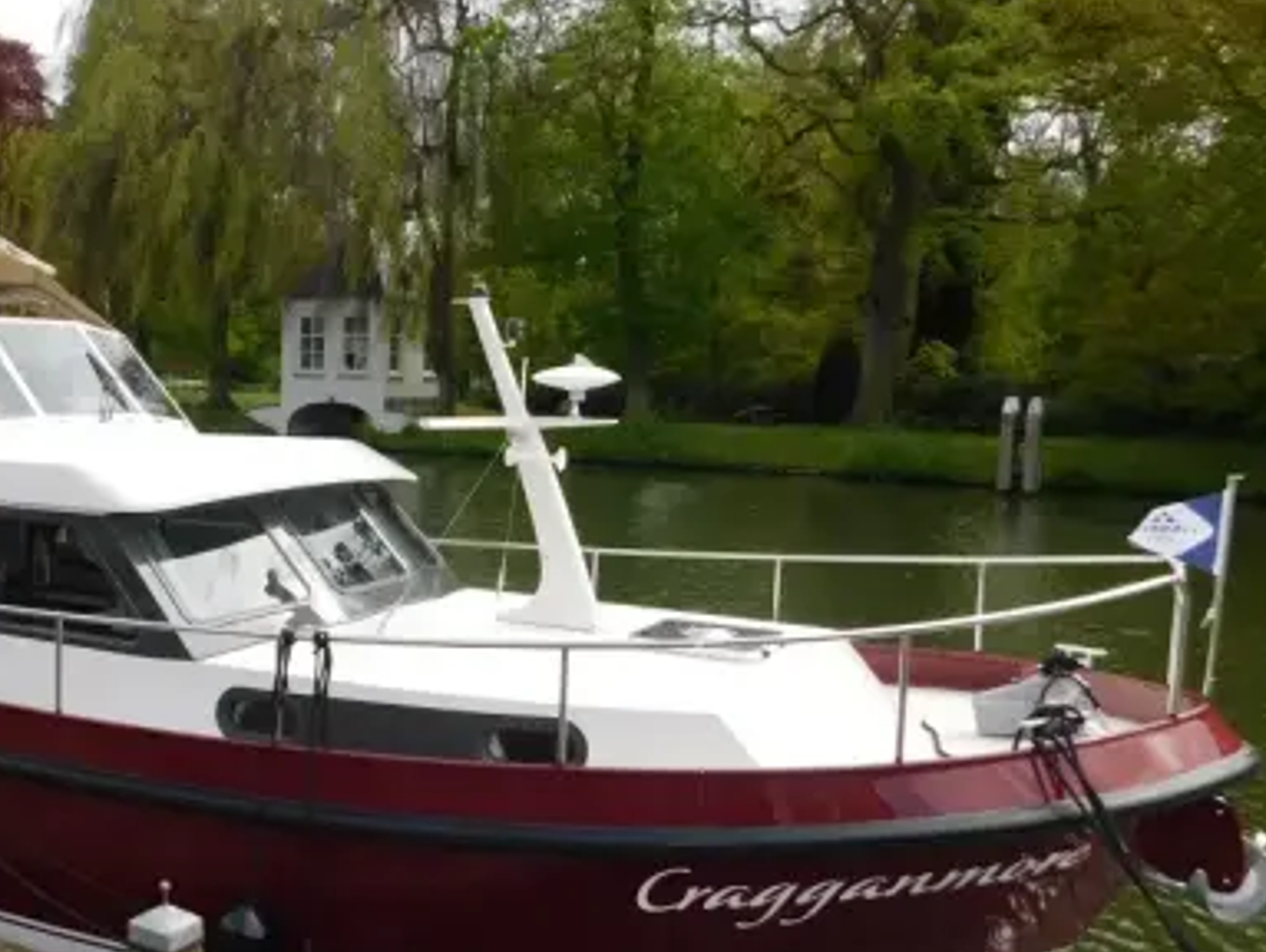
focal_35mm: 36
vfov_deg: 39.6
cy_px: 559
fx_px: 1318
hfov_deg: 49.2
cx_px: 311
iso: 125
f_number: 3
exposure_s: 1/1000
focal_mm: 4
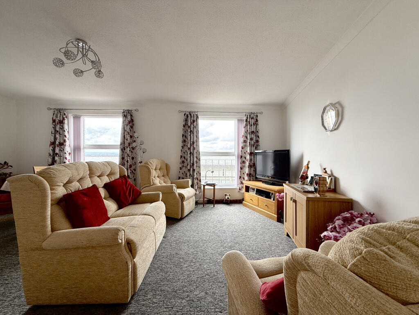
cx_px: 210
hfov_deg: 102.1
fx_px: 169
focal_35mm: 14
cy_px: 158
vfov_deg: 85.7
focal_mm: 2.22
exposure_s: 1/161
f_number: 2.2
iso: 64
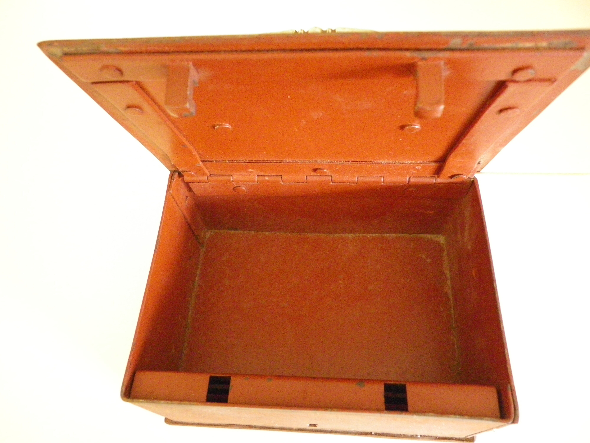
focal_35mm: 28
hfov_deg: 63.4
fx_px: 477
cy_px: 222
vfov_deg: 49.7
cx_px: 295
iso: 800
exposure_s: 1/25
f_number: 2.6
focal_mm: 4.9
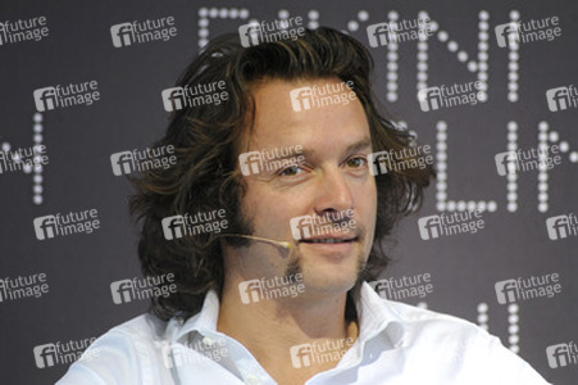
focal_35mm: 240
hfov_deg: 8.6
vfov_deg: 5.7
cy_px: 192
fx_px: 3850
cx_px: 289
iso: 1600
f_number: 5
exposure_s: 1/100
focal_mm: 240
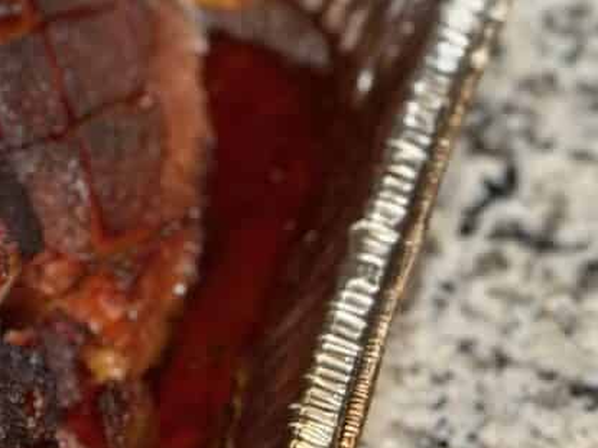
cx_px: -175
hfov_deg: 13.3
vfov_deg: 10.3
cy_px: 65
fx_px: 2469
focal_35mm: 143
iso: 250
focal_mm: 6.76
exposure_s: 1/40
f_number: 1.78
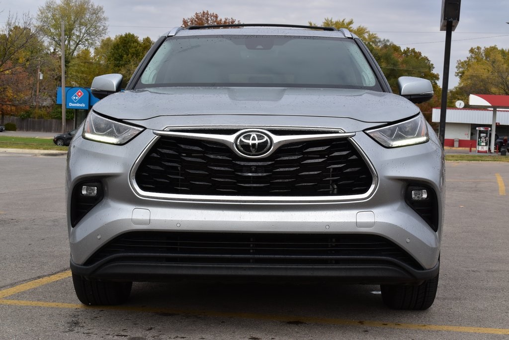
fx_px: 848
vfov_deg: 22.6
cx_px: 254
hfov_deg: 33.4
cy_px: 170
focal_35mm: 60
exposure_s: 1/400
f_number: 11
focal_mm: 40
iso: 400
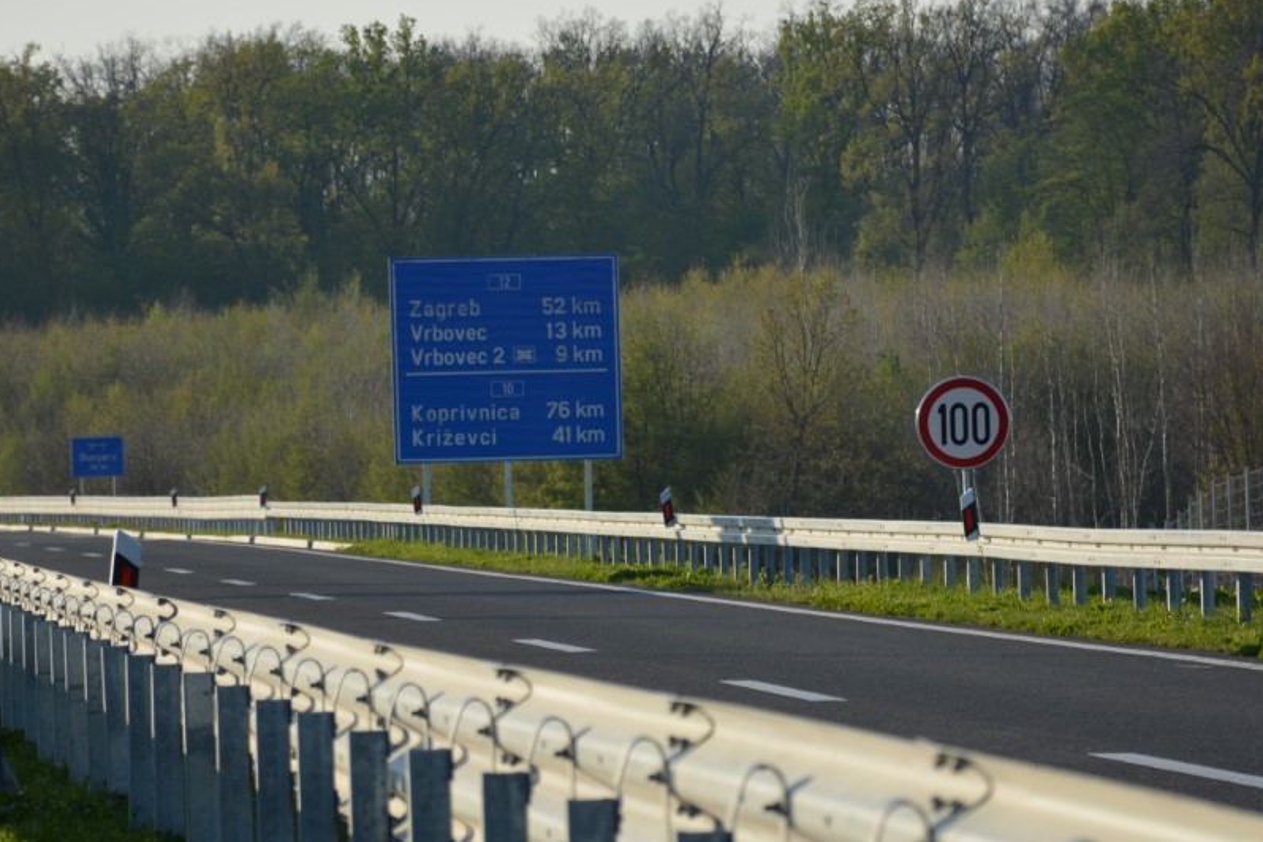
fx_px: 10629
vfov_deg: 4.5
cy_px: 459
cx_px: 673
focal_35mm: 303
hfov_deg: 6.8
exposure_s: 1/640
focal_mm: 140
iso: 200
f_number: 6.3
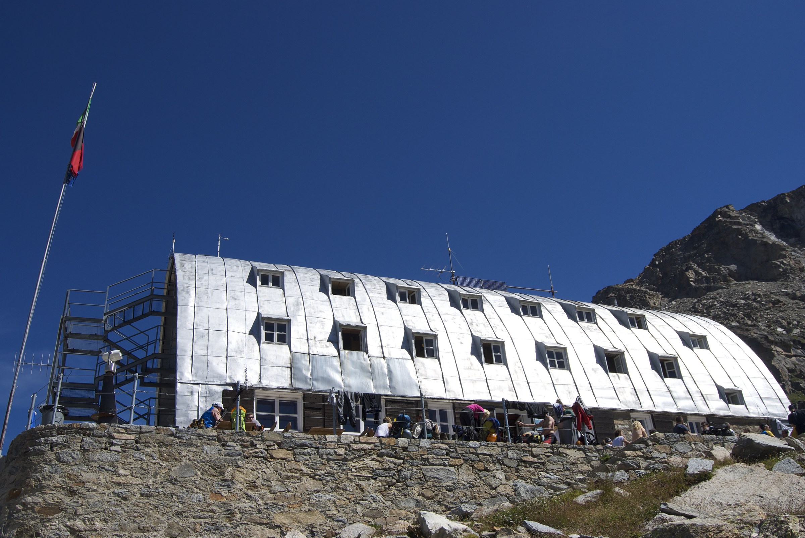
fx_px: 739
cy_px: 269
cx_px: 402
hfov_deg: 57.2
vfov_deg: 40.1
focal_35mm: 33
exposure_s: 1/320
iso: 100
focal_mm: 22
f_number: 9
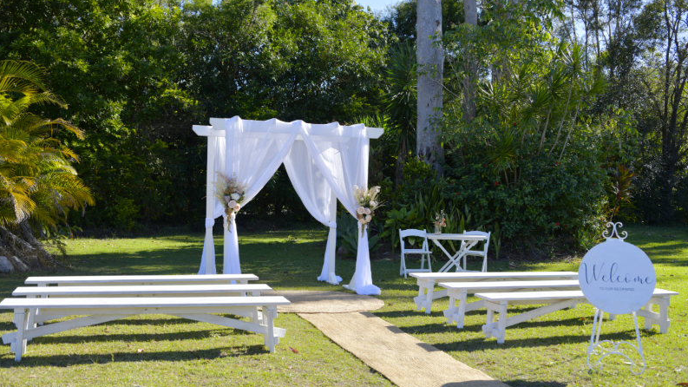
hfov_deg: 54.0
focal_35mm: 37
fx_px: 675
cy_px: 220
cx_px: 343
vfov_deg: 31.9
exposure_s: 1/640
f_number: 3.5
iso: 100
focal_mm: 35
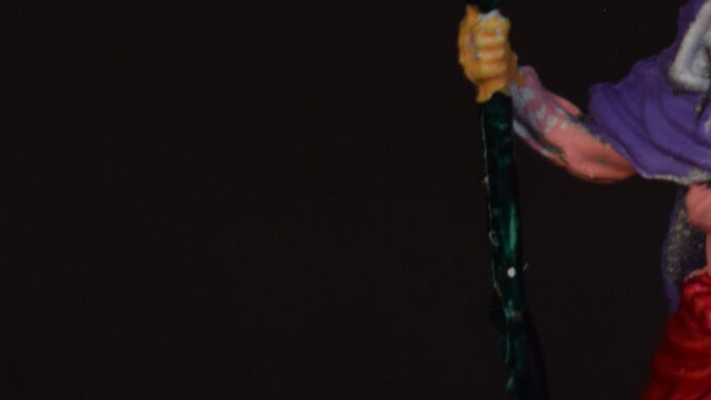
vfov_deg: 3.8
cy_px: 326
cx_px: 774
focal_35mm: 321
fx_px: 6052
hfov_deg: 6.7
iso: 400
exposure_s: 1/30
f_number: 5.6
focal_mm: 55
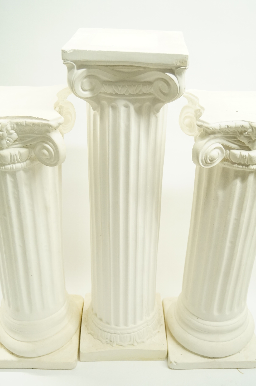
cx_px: 128
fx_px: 417
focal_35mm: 39
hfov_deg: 34.1
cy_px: 193
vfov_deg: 49.6
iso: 1600
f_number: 4
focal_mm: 26
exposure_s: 1/60
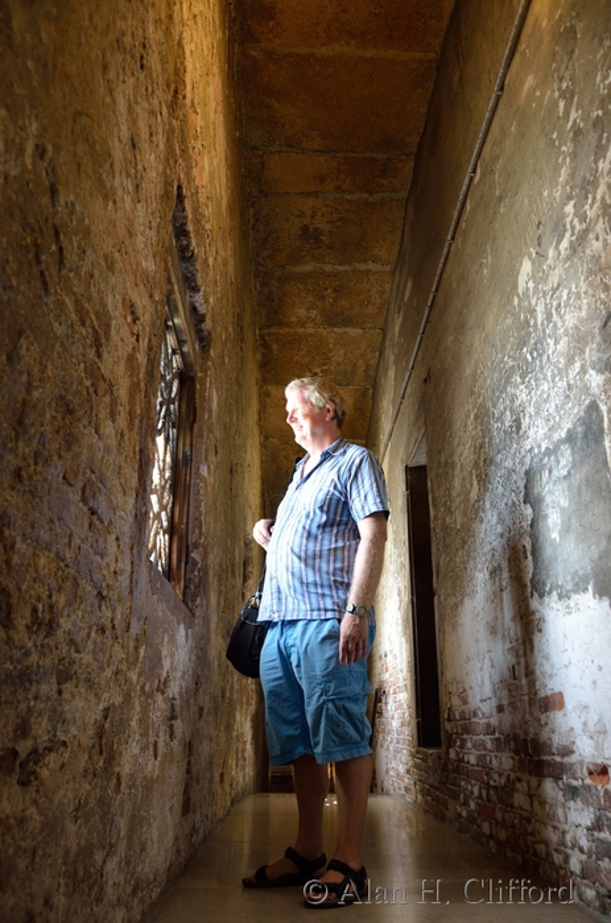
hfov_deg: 43.4
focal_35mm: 30
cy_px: 462
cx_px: 306
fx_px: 768
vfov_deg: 62.1
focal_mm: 20
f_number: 3.5
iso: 720
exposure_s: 1/30
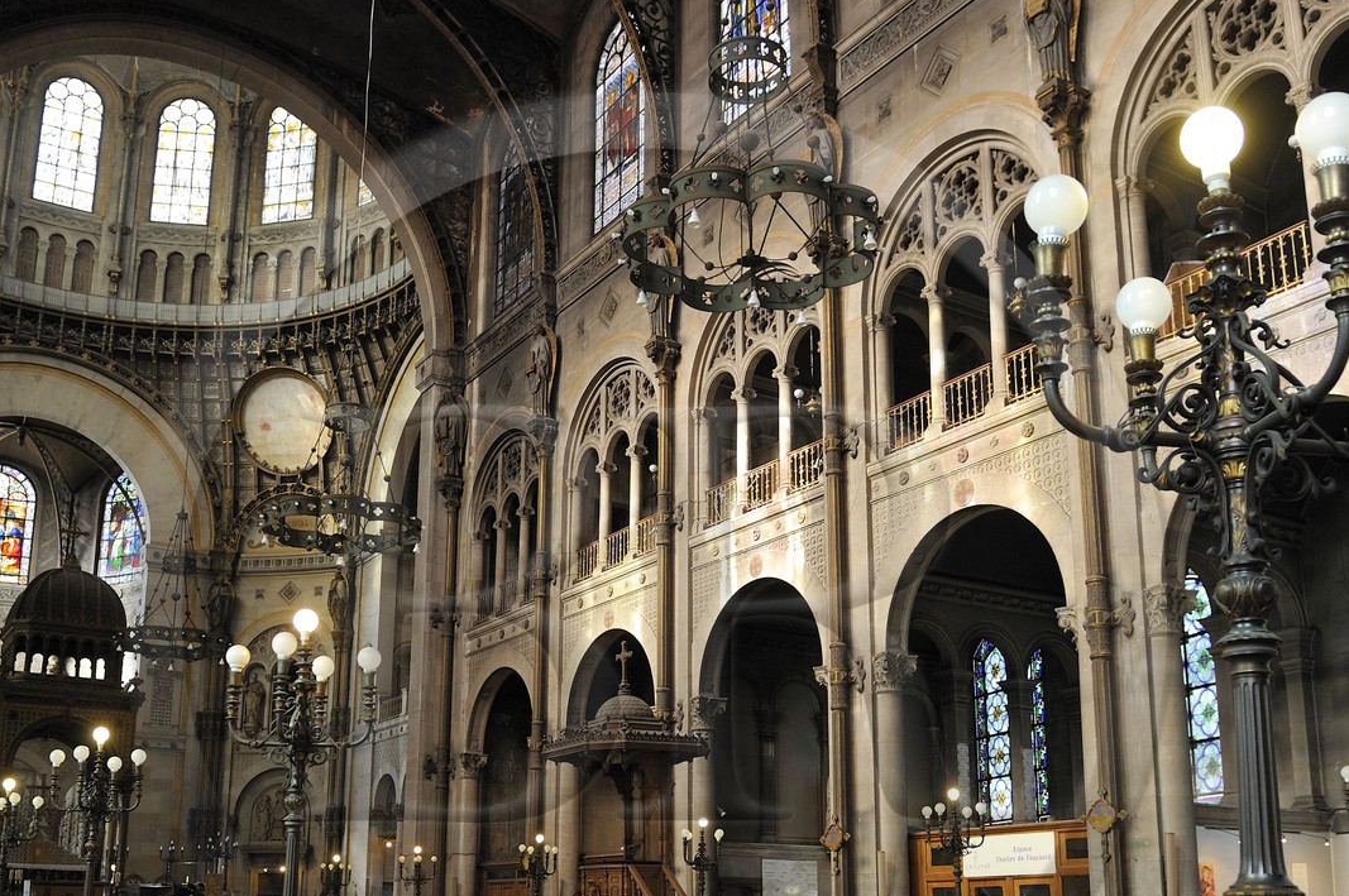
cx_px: 646
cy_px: 615
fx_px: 1348
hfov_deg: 53.2
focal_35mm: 36
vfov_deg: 36.3
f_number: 3.5
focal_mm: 24
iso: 800
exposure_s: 1/60
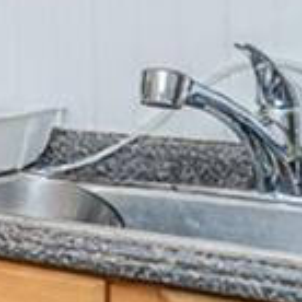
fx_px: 997
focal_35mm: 101
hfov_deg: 10.5
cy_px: 18
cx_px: -659
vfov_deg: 16.9
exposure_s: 1/50
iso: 64
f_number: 5
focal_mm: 16
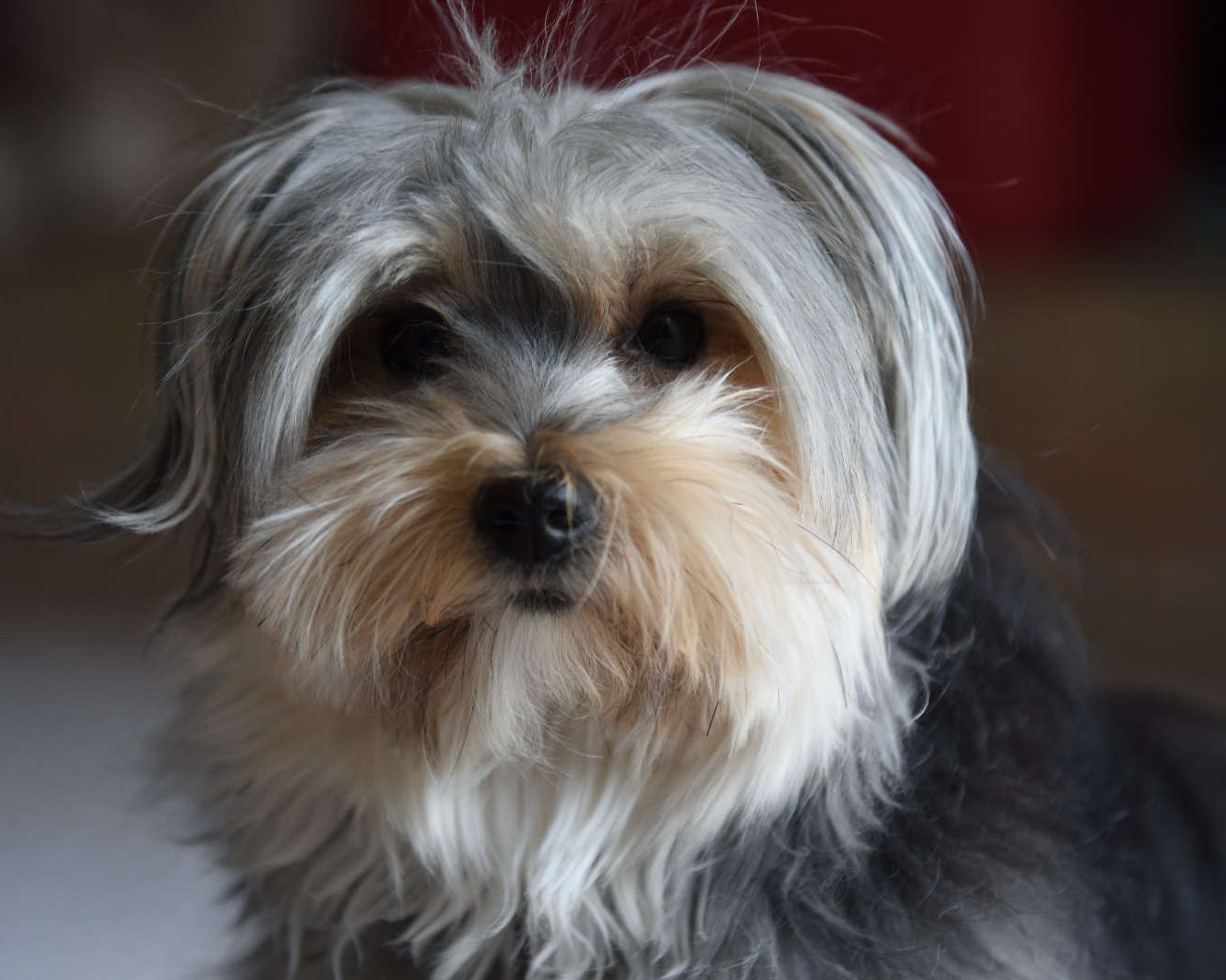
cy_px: 487
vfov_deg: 11.4
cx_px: 508
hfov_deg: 14.2
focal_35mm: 136
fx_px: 4935
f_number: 4
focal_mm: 120
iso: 400
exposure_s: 1/100
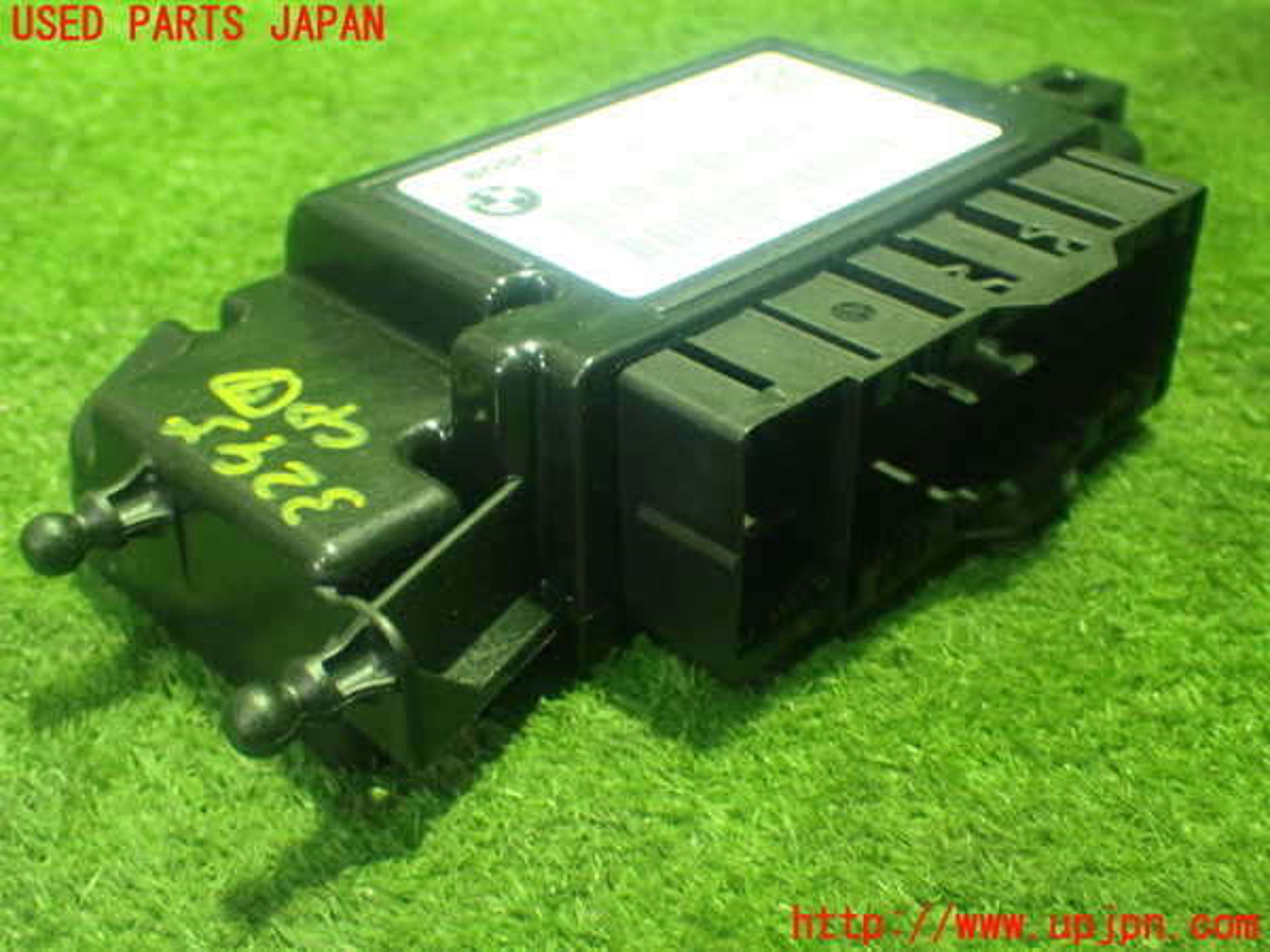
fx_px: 1614
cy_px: 476
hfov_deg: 42.9
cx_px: 635
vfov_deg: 32.9
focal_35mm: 44
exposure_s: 1/13
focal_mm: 7.84
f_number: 2.9
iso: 800
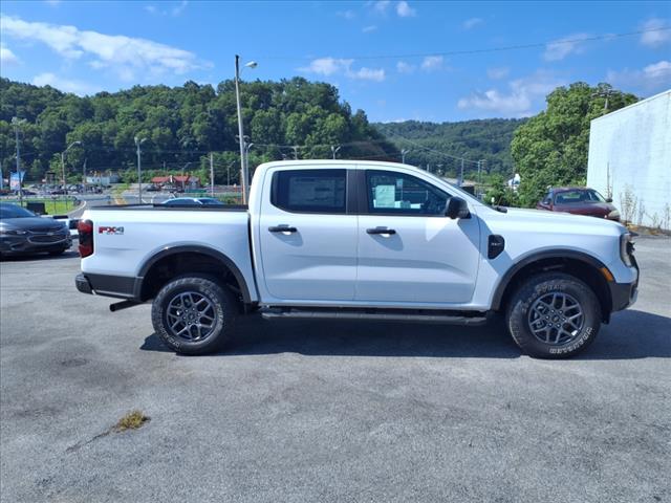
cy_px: 252
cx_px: 336
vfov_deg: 51.4
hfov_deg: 65.3
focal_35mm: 27
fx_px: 523
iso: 40
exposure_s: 1/2000
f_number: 1.9
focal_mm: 3.58
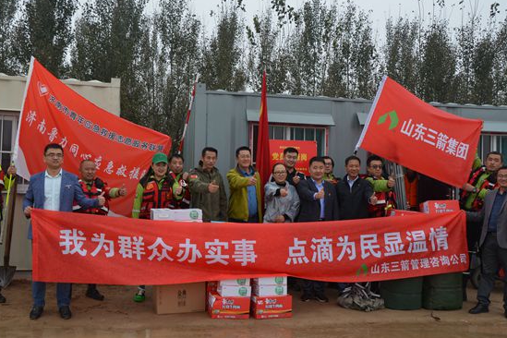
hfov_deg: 53.1
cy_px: 171
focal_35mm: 36
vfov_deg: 36.9
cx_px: 237
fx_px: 507
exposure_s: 1/200
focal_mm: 22
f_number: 7.1
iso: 200
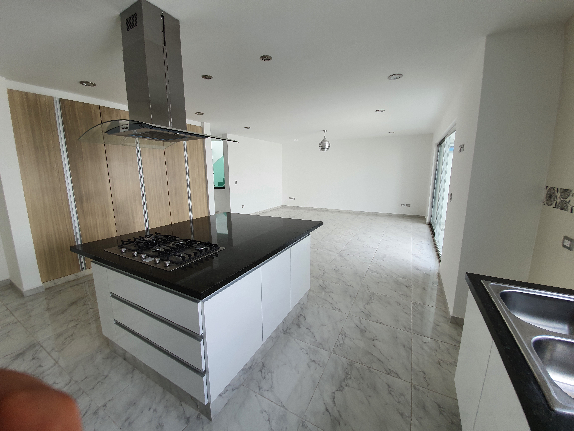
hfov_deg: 106.2
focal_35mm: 13
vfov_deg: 89.9
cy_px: 216
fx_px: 216
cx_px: 287
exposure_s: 1/104
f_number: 2.2
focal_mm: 1.8
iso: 50
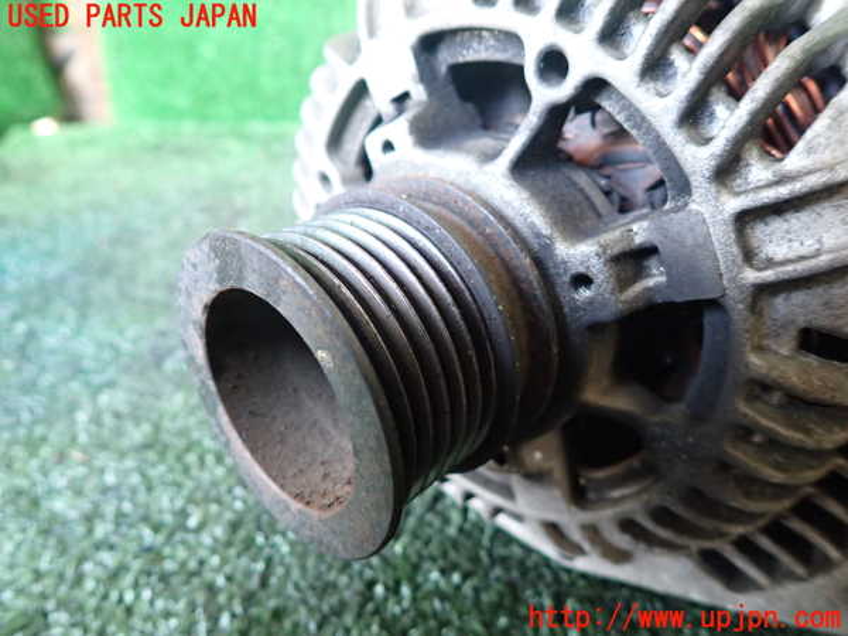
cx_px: 424
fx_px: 612
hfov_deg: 69.4
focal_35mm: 25
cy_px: 318
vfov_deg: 54.9
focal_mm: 4.5
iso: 500
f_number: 2
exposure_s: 1/30
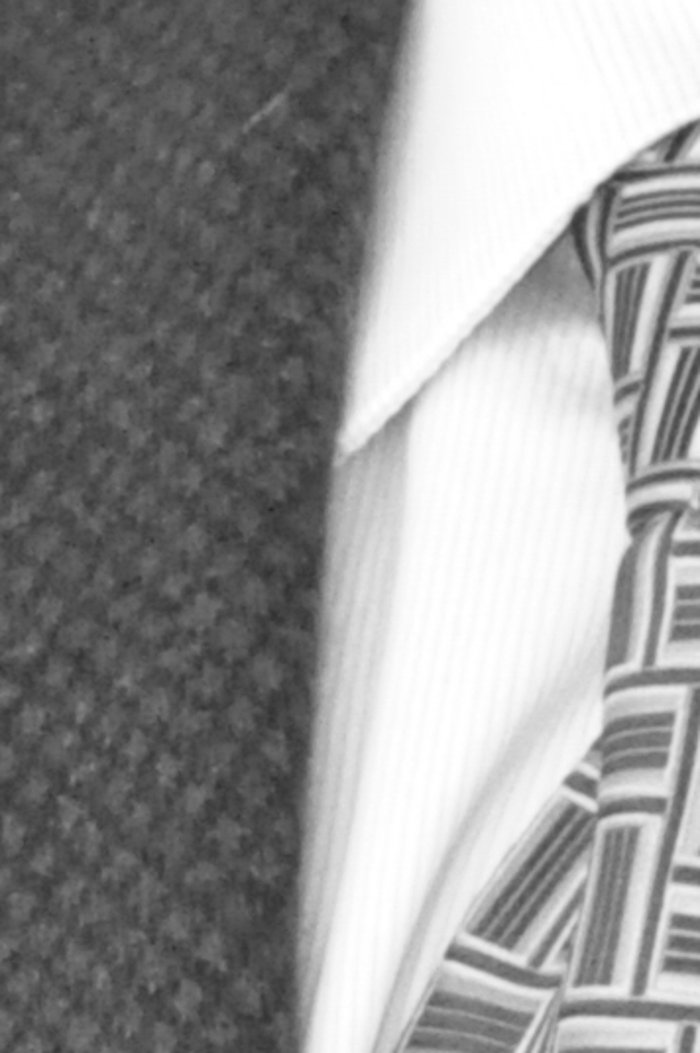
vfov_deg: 2.6
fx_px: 22807
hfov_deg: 1.8
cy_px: 479
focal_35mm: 780
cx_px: 1148
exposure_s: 1/50
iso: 3200
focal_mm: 65
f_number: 5.6
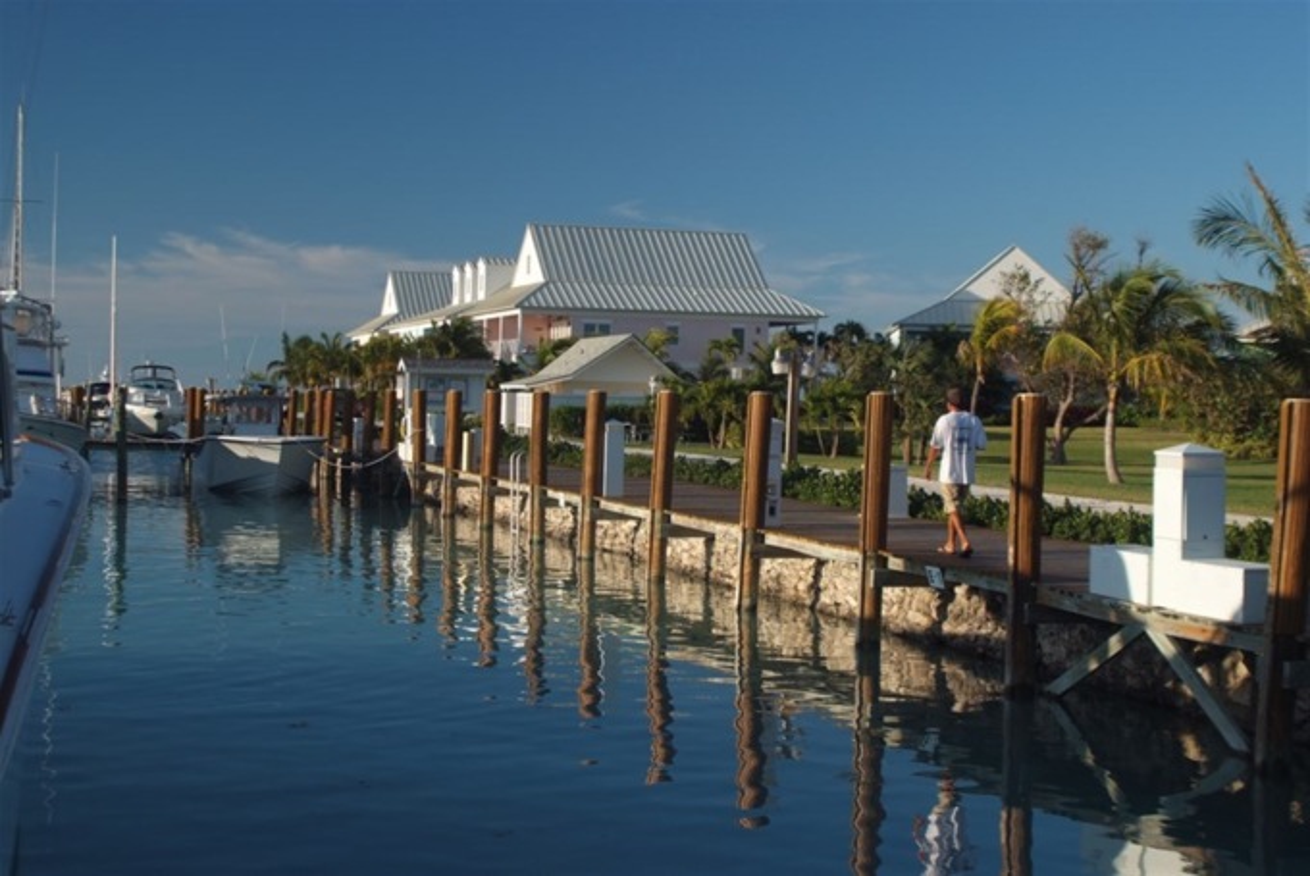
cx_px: 655
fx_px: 1931
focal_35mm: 53
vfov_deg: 25.6
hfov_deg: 37.5
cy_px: 438
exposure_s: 1/142
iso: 200
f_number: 6.3
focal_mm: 35
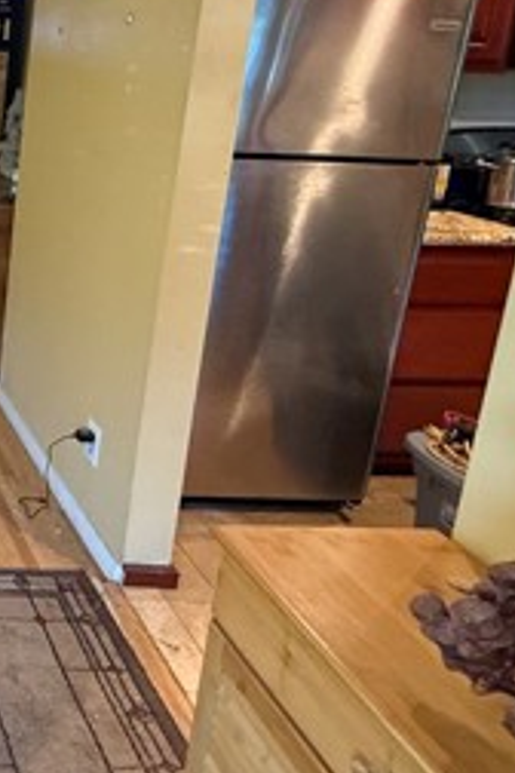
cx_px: -221
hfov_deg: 27.3
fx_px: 794
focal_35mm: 37
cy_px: 199
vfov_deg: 49.9
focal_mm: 2.22
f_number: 2.2
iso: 640
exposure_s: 1/60
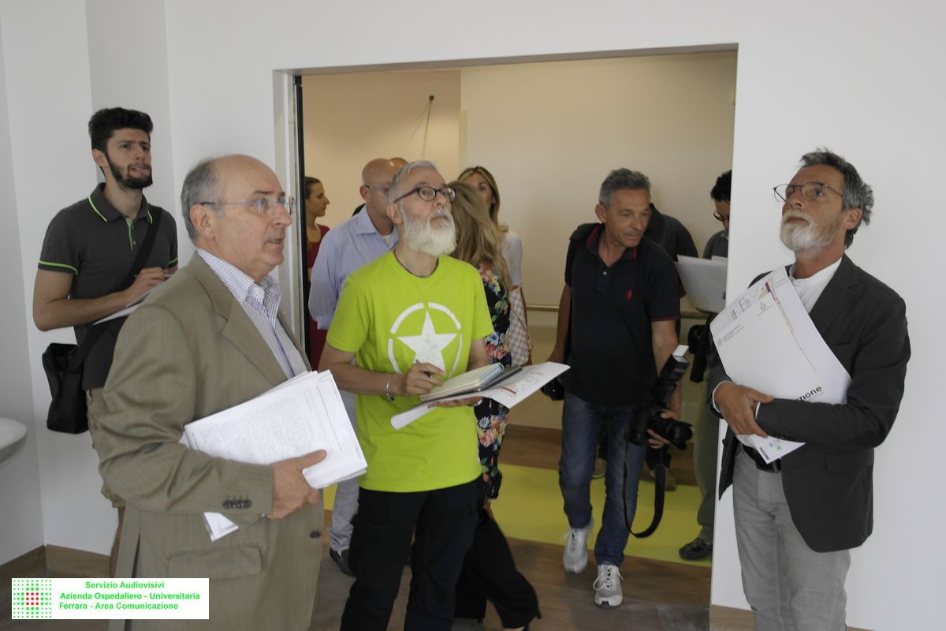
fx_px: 788
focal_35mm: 30
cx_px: 473
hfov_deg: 61.9
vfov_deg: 43.6
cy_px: 316
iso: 400
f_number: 3.5
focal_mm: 20
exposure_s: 1/80
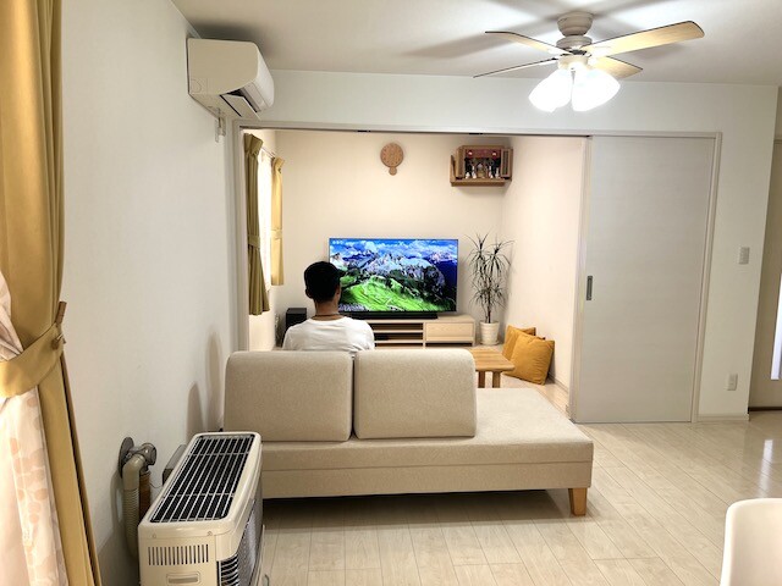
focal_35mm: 26
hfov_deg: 67.3
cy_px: 293
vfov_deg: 53.1
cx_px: 391
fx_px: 587
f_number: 1.5
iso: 80
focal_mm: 5.7
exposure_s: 1/121
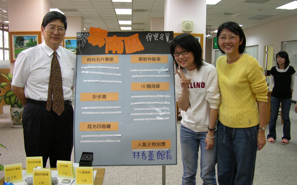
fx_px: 316
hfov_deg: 50.4
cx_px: 151
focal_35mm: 39
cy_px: 99
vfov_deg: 32.7
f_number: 2.8
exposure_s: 1/15.4
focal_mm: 9.2
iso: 50
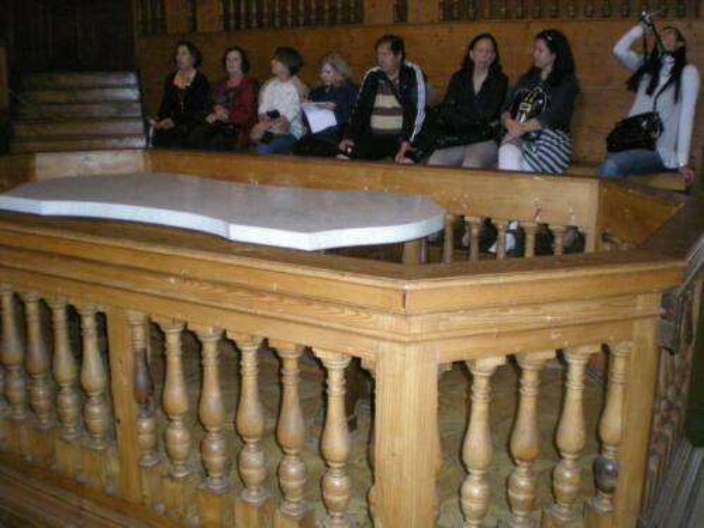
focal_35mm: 38
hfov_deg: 49.0
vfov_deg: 37.7
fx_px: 773
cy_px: 264
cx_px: 352
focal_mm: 6.3
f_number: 3.1
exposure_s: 1/60
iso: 381
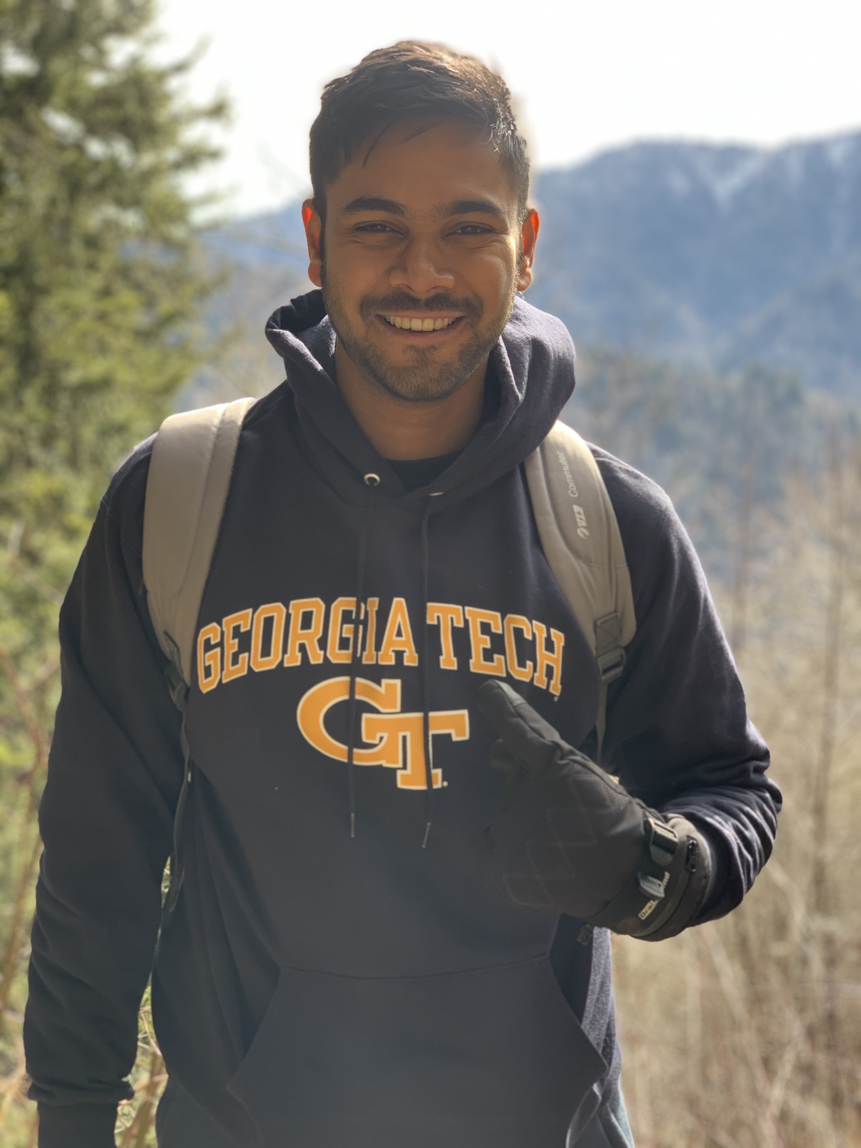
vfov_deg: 36.8
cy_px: 574
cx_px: 430
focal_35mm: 52
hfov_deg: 28.0
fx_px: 1725
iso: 32
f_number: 2.4
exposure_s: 1/122
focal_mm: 6
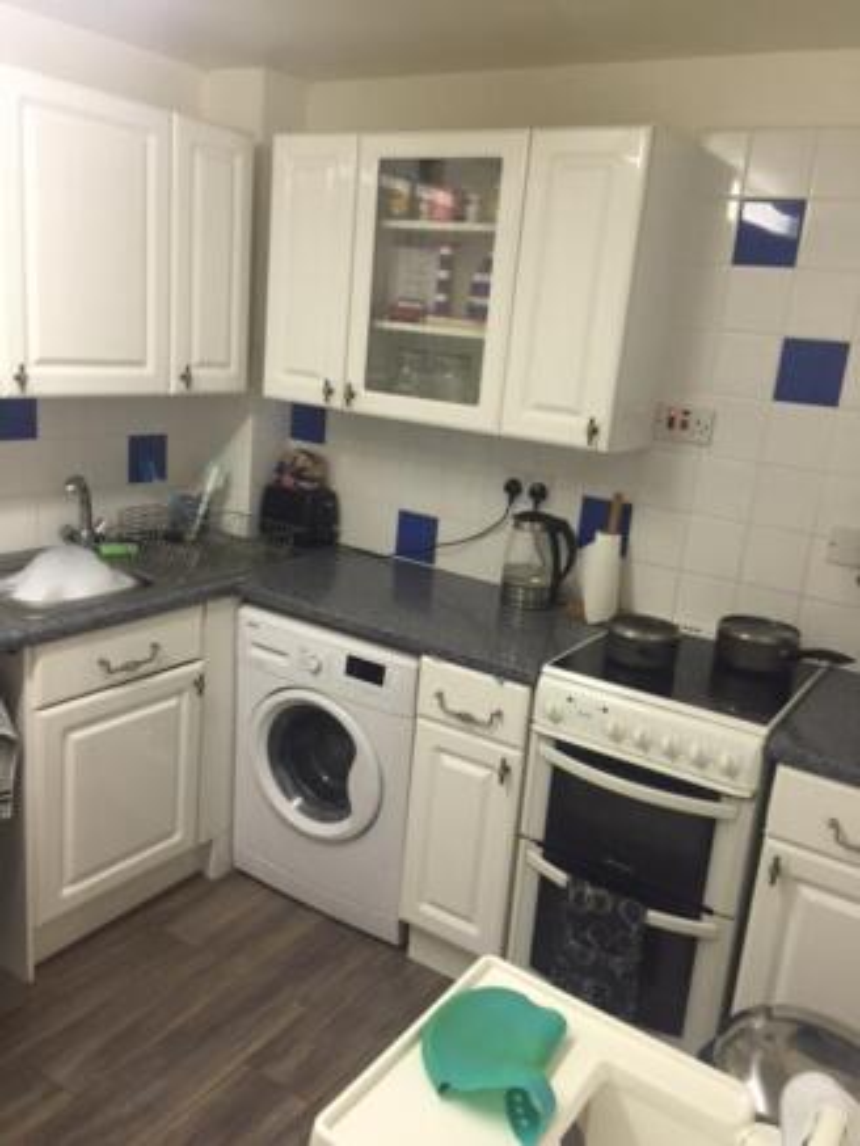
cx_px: 430
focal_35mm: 29
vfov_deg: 61.6
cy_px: 573
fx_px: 960
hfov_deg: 48.2
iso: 125
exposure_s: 1/33
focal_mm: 4.15
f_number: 2.2
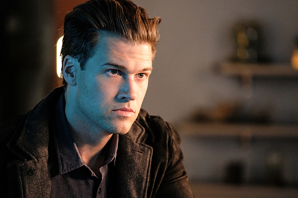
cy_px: 99
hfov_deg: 9.8
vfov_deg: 6.5
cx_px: 149
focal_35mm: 210
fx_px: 1738
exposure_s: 1/60
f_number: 2.8
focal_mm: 140
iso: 6400
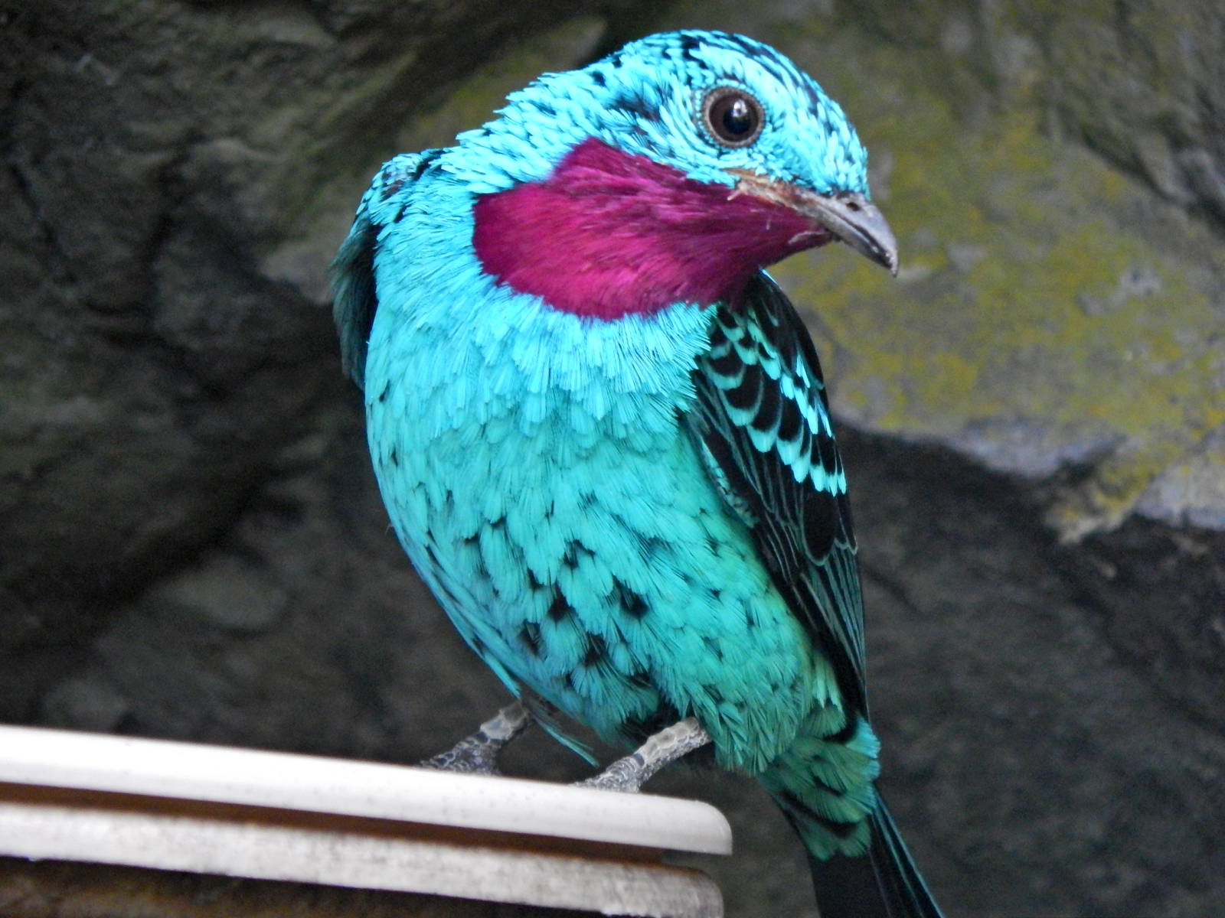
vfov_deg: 2.2
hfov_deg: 2.9
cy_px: 459
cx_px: 612
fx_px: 23887
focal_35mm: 675
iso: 800
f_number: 5.8
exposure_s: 1/25
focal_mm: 120
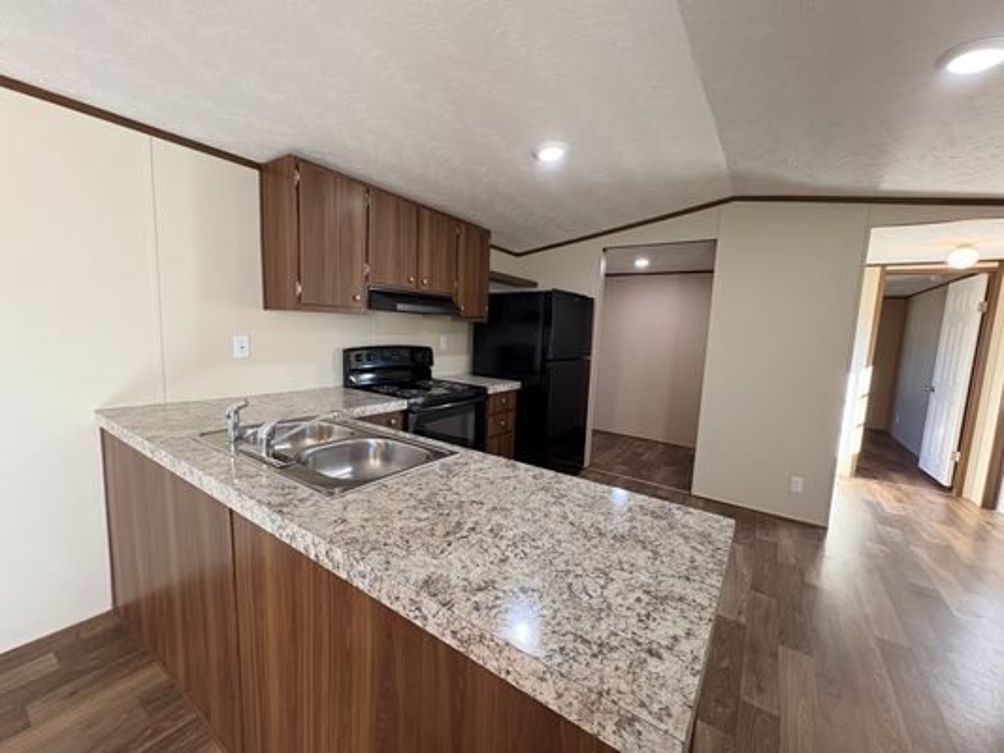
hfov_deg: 102.1
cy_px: 376
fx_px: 406
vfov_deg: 85.7
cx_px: 502
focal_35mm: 14
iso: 200
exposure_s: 1/60
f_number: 2.2
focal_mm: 2.22
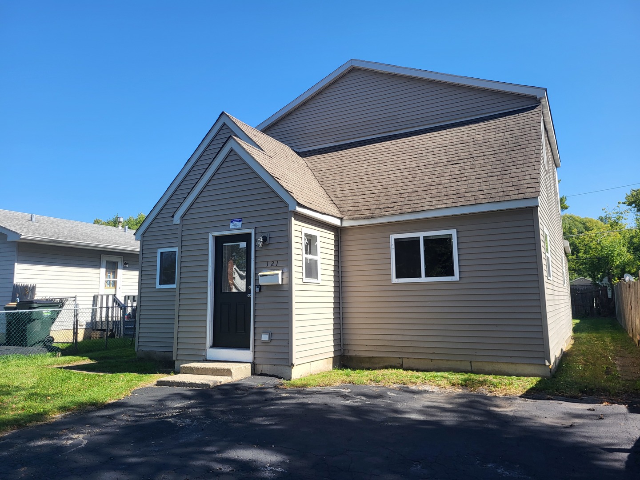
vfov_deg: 53.1
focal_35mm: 26
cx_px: 320
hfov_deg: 67.3
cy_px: 240
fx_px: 481
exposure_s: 1/1311
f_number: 1.8
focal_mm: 5.4
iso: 40
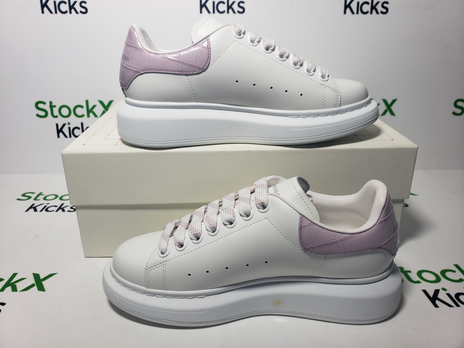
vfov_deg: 53.1
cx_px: 232
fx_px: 349
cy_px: 174
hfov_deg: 67.3
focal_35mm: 26
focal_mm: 4.3
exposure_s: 1/282
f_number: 2.4
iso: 50
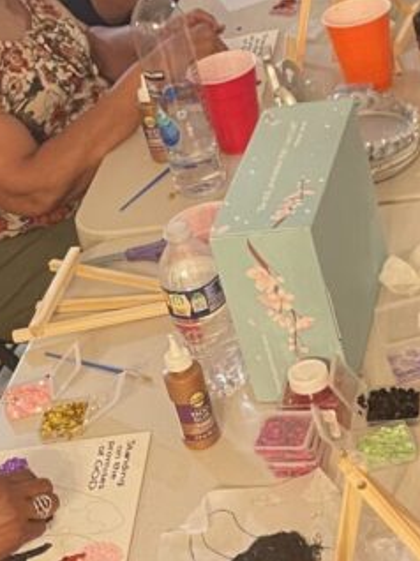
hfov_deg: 17.3
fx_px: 1377
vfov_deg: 23.0
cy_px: 273
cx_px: 150
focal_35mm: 85
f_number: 1.6
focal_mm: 5.1
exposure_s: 1/60
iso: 400
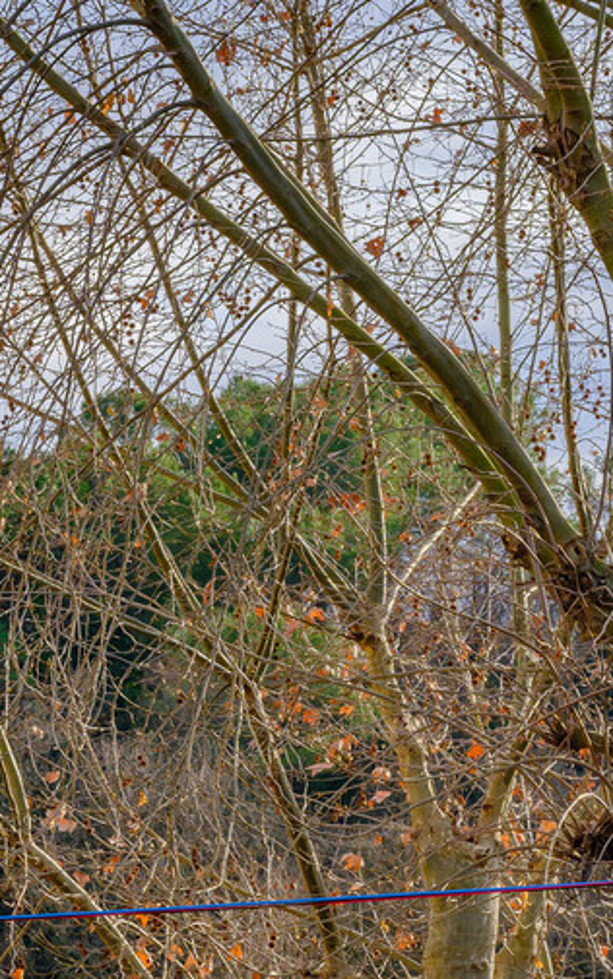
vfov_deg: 10.4
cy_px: 1211
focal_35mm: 197
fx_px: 5261
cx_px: -446
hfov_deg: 6.5
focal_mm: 55
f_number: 10
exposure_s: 1/100
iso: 320
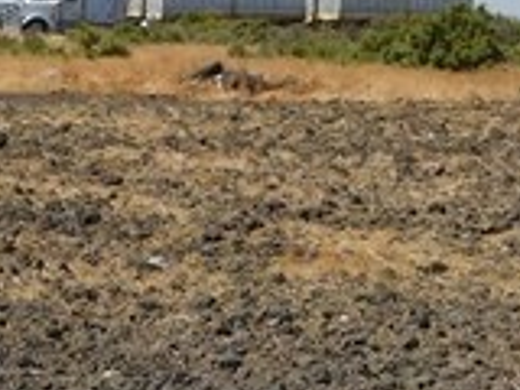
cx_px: 49
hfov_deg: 8.5
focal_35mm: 231
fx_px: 3470
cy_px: 176
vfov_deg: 6.4
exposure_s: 1/500
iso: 125
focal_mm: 6.3
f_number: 7
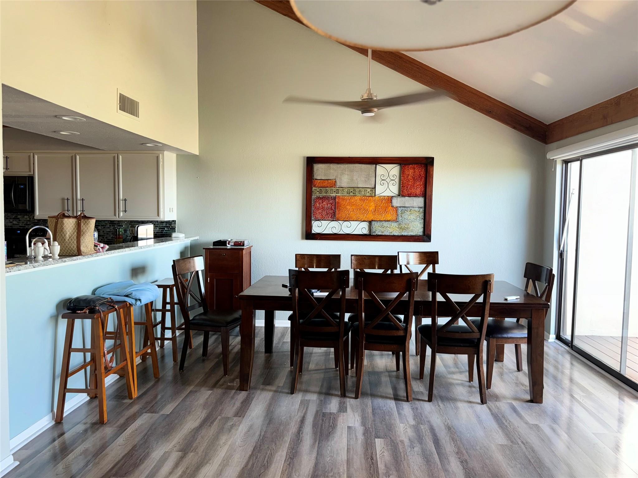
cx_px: 319
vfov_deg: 56.8
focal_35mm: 24
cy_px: 239
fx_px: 442
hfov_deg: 71.6
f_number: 1.78
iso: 80
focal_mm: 6.76
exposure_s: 1/35
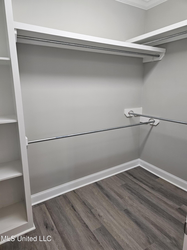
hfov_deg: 58.9
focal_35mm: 23
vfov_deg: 73.9
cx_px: 94
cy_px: 125
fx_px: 166
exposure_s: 1/120
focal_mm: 6.3
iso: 125
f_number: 1.7
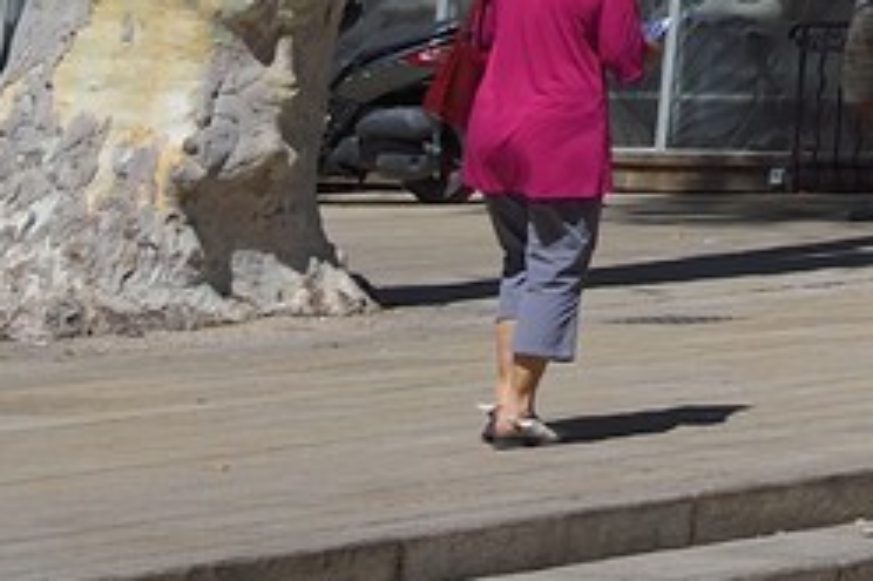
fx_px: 5937
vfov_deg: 5.3
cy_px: -1067
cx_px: 2732
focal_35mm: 245
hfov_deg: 7.3
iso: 200
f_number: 14
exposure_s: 1/200
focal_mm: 38
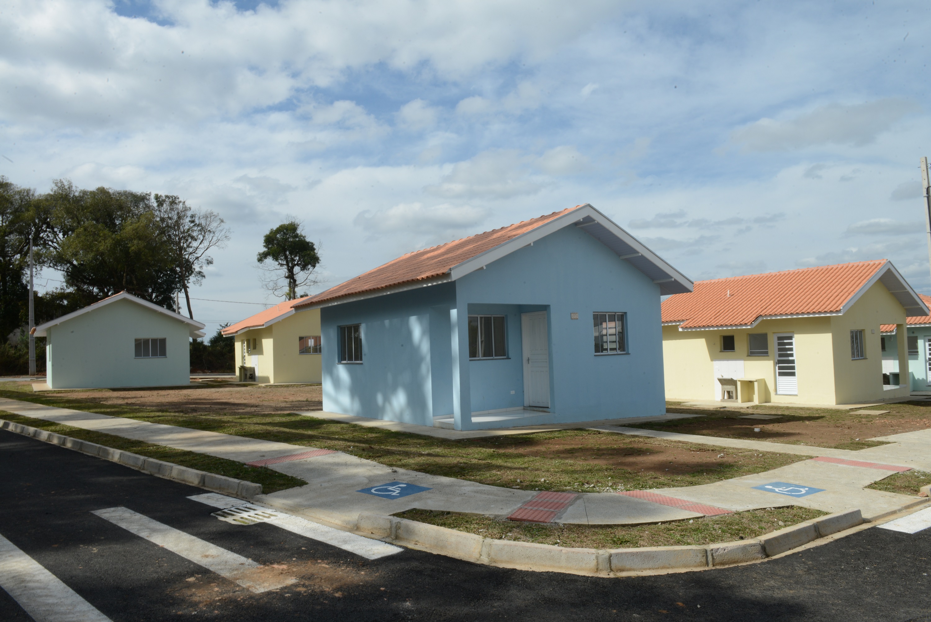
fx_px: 621
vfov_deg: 53.2
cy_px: 311
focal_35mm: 24
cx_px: 466
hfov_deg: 73.7
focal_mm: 24
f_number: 22
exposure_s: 1/60
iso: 200
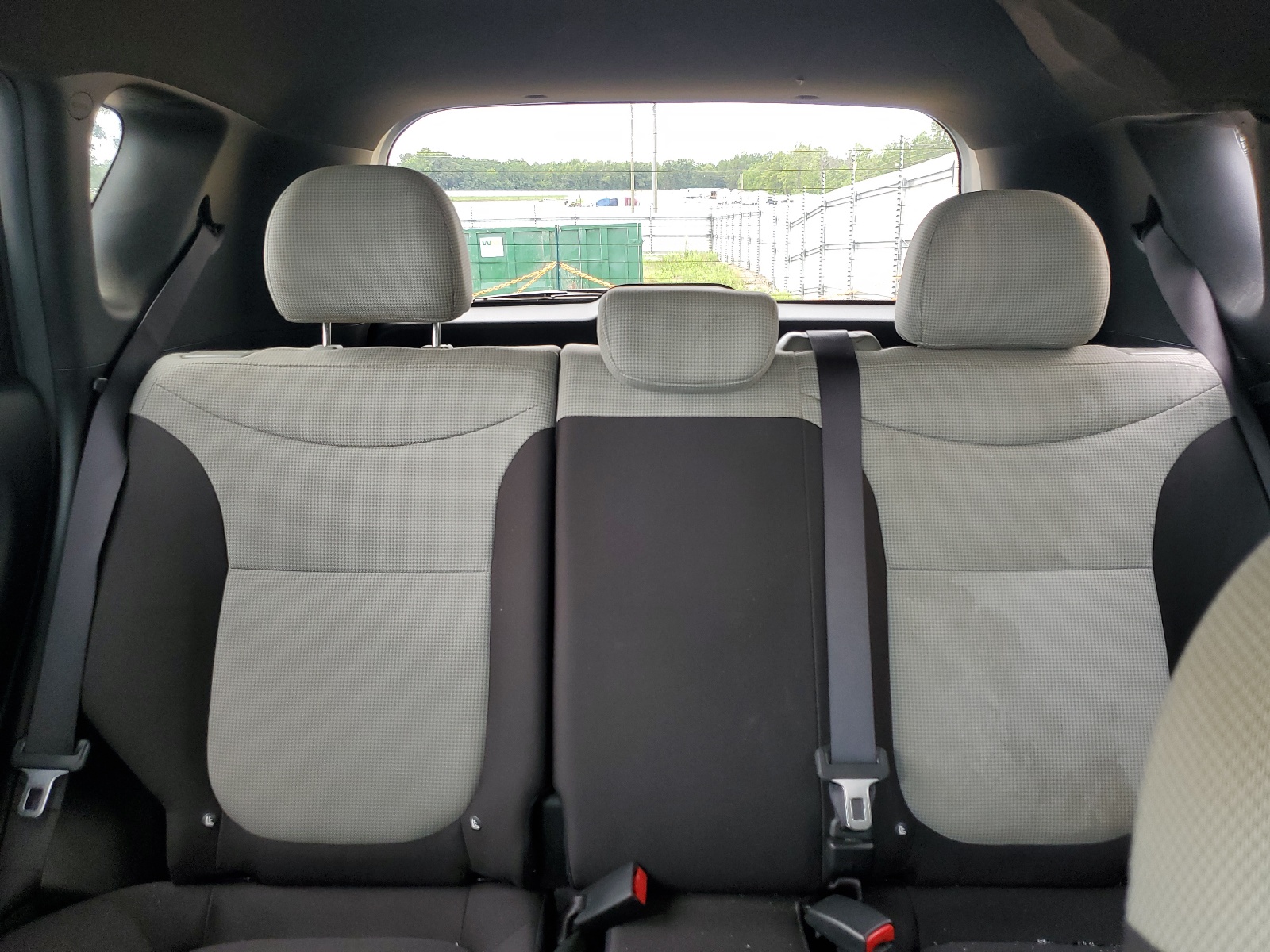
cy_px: 476
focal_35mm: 26
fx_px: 954
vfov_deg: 53.1
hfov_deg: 67.3
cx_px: 635
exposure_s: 1/120
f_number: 1.5
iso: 70
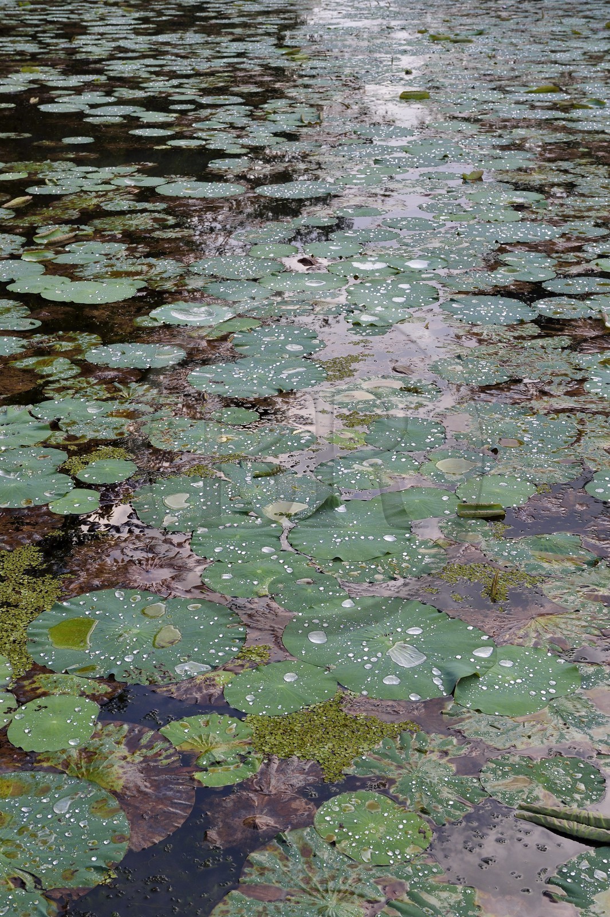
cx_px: 305
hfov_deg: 23.4
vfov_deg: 34.5
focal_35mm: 58
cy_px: 458
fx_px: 1476
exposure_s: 1/160
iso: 800
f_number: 11
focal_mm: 58
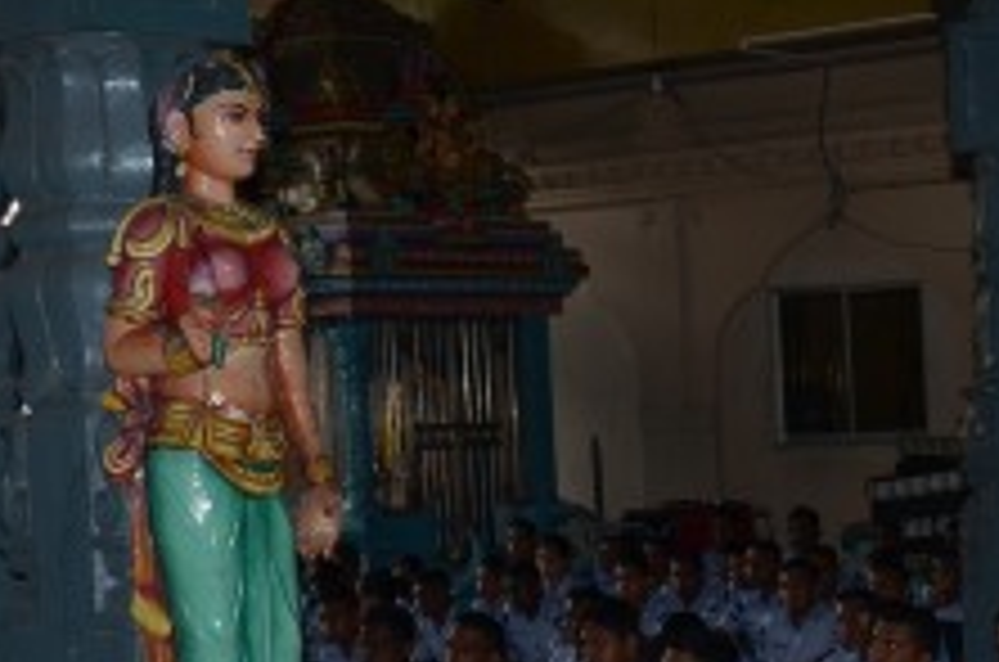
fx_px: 2464
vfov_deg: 14.9
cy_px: 727
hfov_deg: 22.4
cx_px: 878
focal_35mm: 89
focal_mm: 22
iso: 250
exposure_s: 1/160
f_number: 4
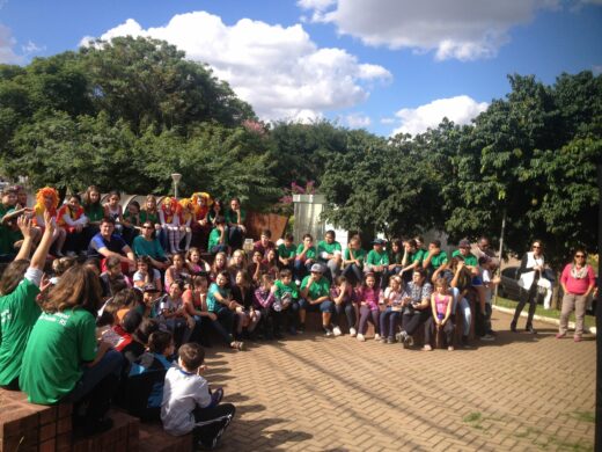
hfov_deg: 52.6
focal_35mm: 35
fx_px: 609
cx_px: 301
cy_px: 226
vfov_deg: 40.7
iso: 50
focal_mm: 4.28
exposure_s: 1/1126
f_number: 2.4
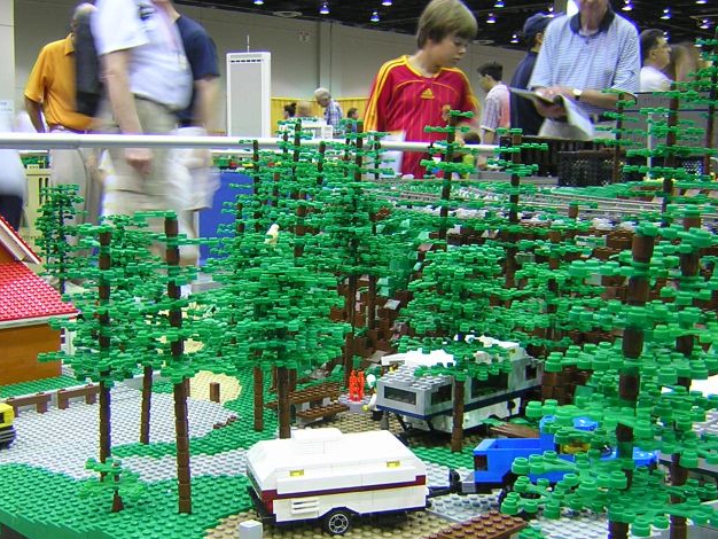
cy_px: 307
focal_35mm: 46
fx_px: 954
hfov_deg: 41.2
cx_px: 322
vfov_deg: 31.5
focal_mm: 4.7
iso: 103
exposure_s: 1/3.7
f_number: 2.6
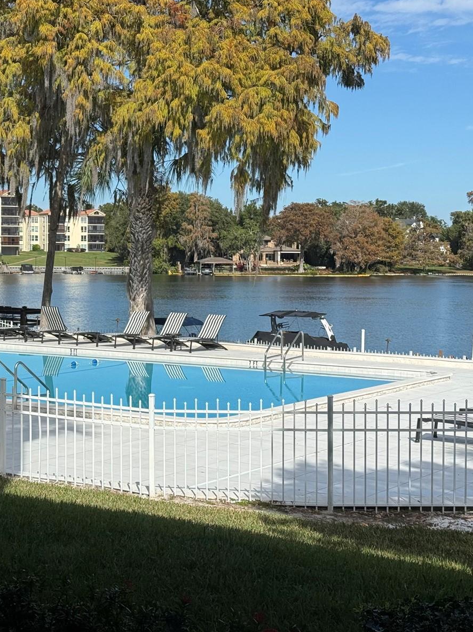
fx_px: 1185
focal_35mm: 65
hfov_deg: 22.4
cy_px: 314
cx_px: 123
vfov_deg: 29.8
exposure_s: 1/3226
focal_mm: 6.76
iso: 64
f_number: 1.78
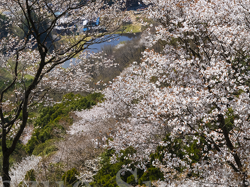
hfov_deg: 13.2
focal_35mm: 149
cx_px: 194
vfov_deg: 9.9
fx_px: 1076
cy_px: -9
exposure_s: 1/40
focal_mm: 72
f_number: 22
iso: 800
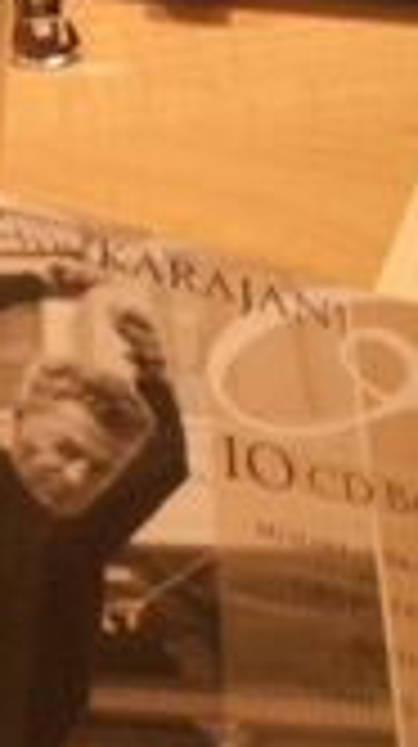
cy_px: 356
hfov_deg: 11.9
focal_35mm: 92
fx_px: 1818
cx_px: -373
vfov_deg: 23.2
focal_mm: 5.8
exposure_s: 1/20
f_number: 2.6
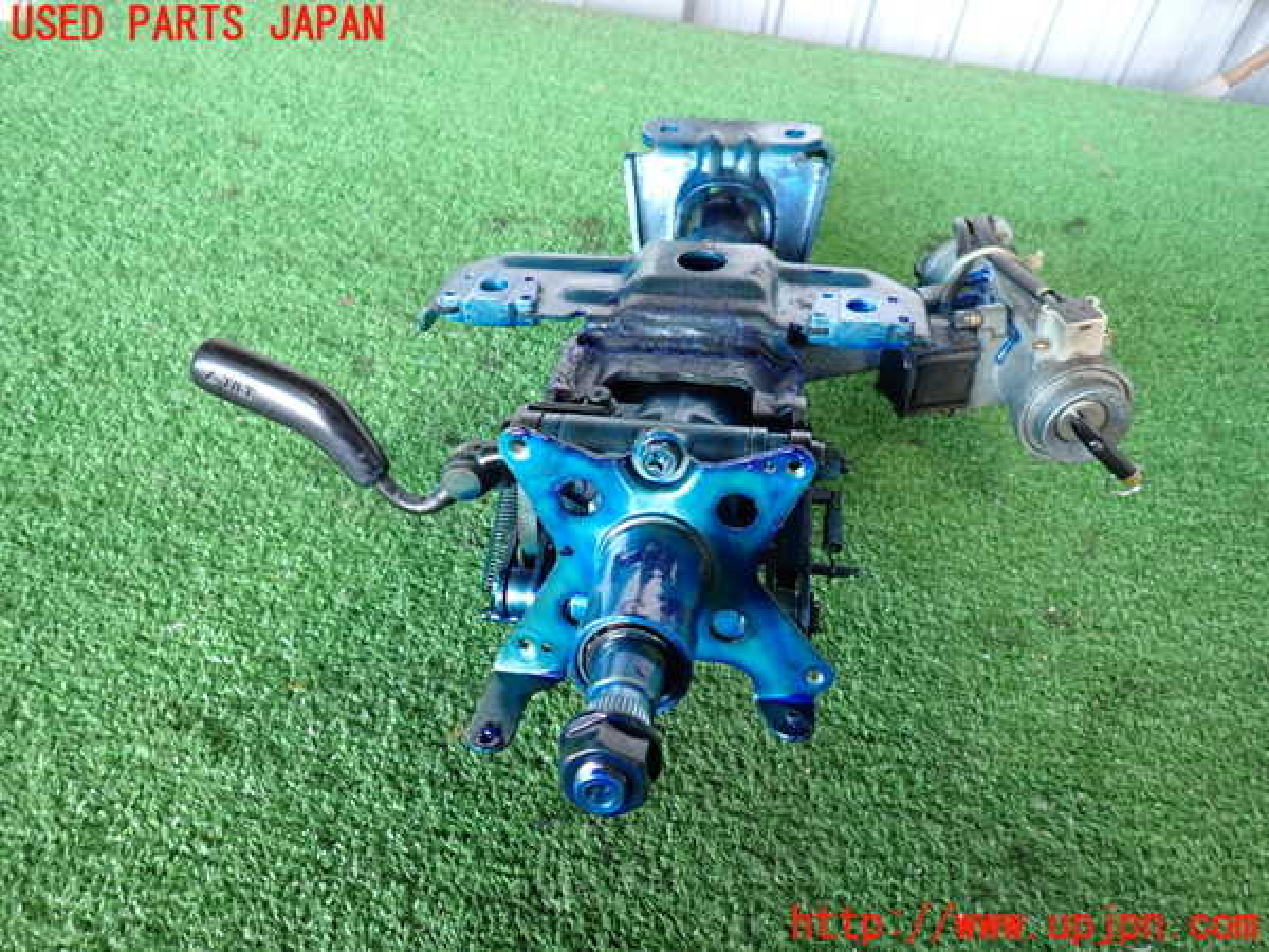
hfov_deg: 69.4
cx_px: 634
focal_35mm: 25
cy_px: 476
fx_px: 916
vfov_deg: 54.9
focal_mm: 4.5
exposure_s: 1/50
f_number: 2
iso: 200
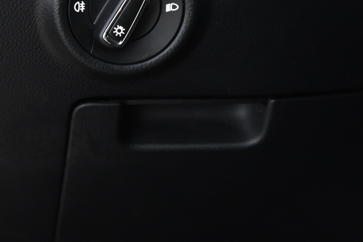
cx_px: 123
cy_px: 16
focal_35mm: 118
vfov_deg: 11.5
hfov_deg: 17.3
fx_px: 1190
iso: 4000
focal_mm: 50
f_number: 4
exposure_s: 1/20
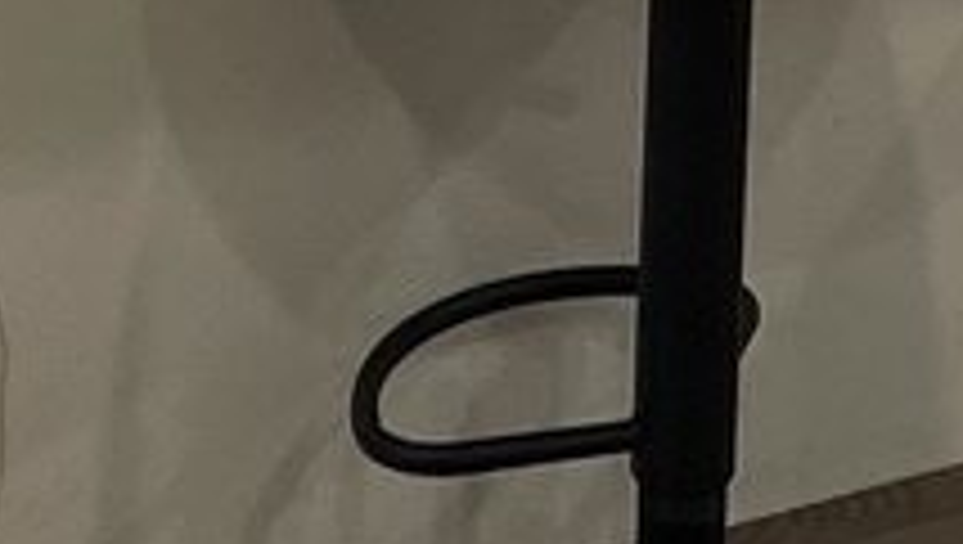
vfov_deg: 5.6
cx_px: 832
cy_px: -1758
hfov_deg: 11.7
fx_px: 4679
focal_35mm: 183
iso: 100
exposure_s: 1/120
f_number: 1.6
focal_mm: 5.1
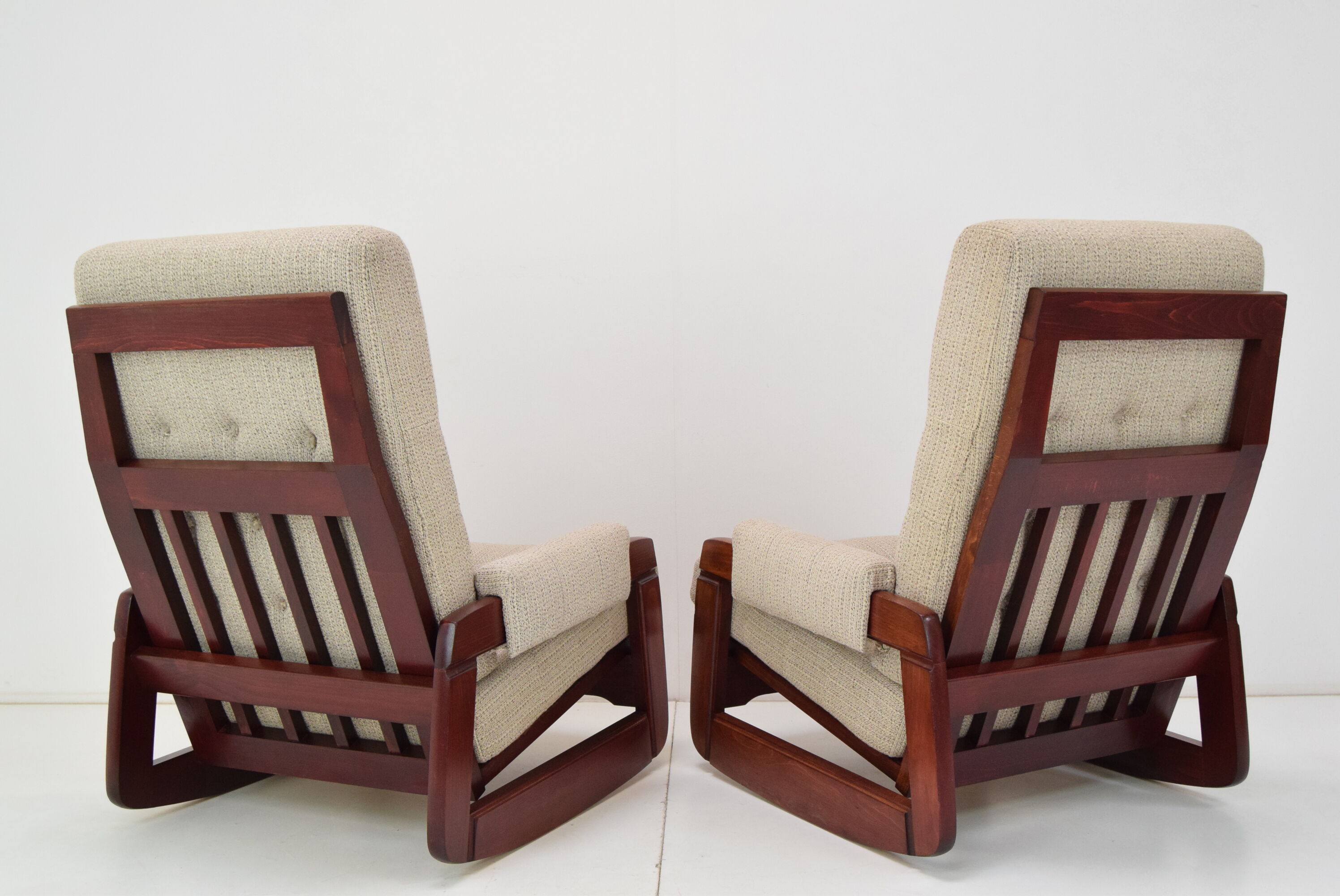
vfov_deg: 34.3
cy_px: 448
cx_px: 670
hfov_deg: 49.5
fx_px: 1453
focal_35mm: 39
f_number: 8
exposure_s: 1/250
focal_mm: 26
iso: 1600
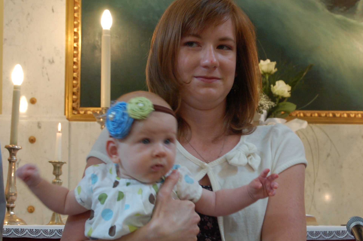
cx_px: 220
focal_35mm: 129
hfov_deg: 15.9
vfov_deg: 10.6
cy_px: 131
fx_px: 1297
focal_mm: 55
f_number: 5.6
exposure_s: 1/30
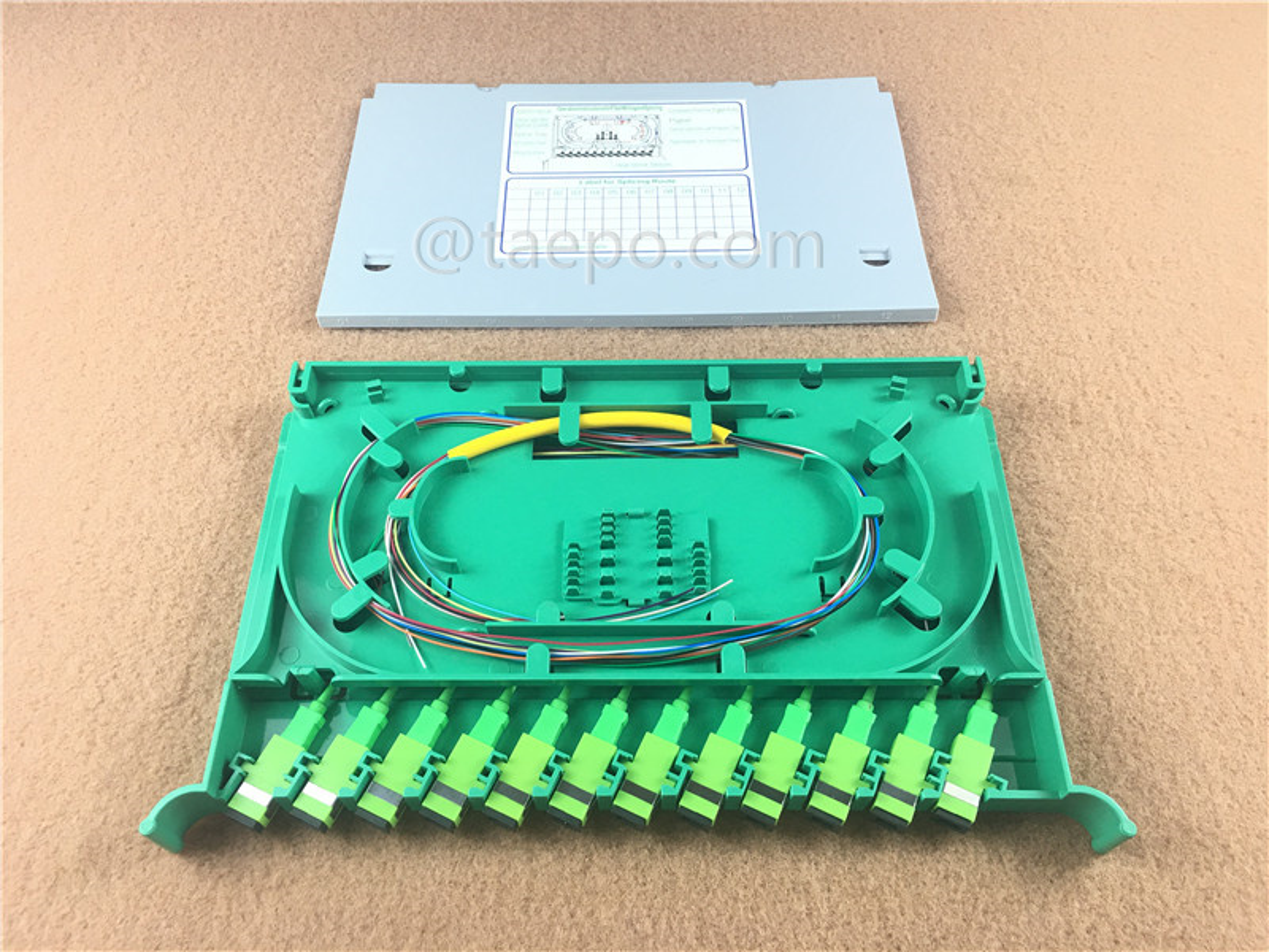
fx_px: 1063
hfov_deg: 61.7
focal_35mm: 29
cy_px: 476
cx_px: 634
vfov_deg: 48.2
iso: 32
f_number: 2.2
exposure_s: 1/33
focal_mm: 4.15
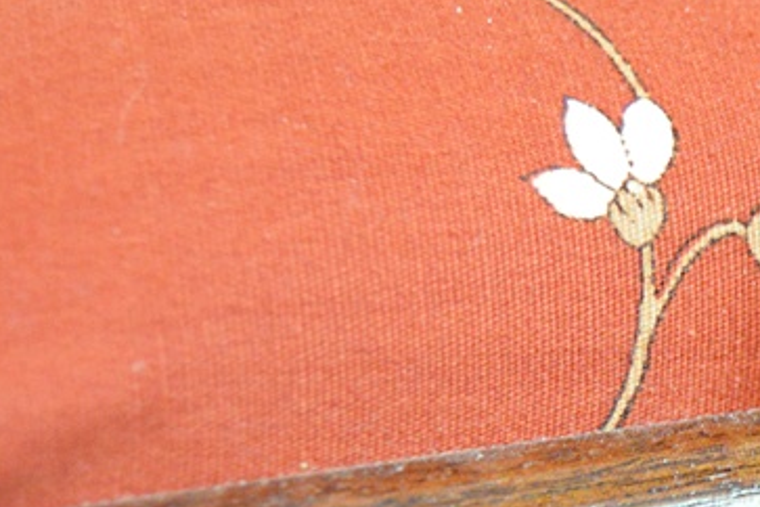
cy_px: 353
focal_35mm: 124
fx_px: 2618
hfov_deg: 15.6
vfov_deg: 11.0
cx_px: 1024
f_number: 4.2
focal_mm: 30
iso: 3200
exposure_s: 1/13
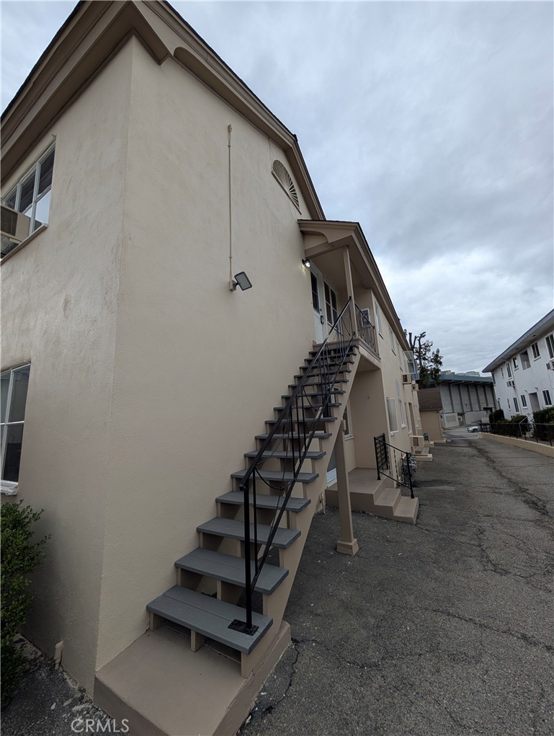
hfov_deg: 94.7
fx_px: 255
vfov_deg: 110.4
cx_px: 277
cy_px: 368
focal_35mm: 12
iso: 54
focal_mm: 2.02
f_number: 1.7
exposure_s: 1/1220
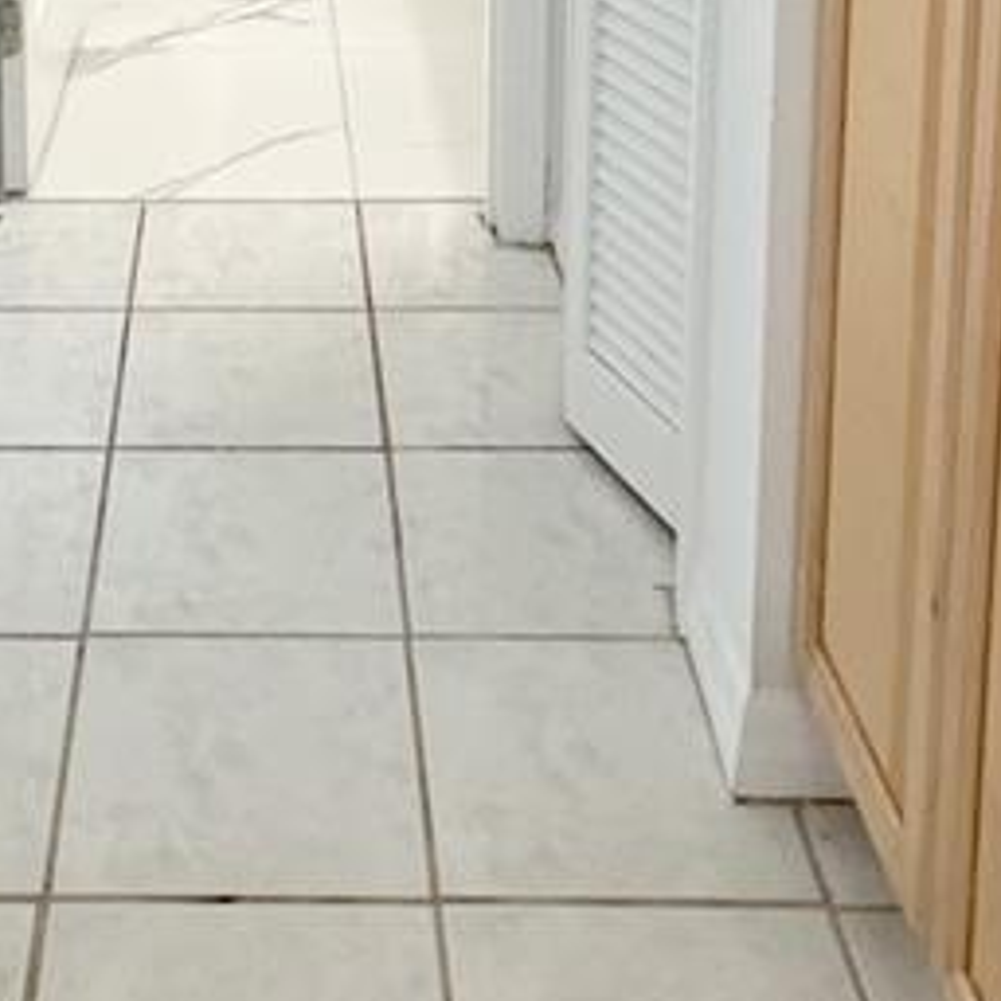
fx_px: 1898
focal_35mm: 58
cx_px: 223
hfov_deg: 29.0
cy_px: -379
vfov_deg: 24.7
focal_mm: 2.22
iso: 320
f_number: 2.2
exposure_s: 1/120
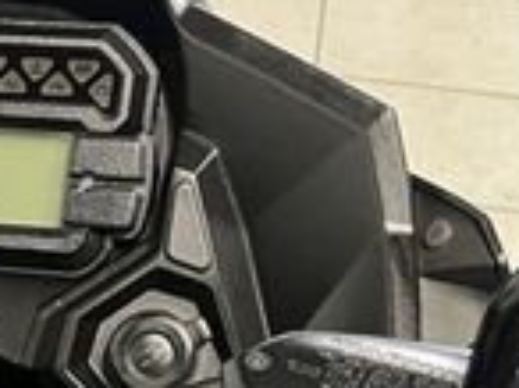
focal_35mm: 114
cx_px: -281
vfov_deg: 11.8
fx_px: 1706
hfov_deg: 15.8
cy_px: 733
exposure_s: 1/50
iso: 400
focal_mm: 5.1
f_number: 1.6
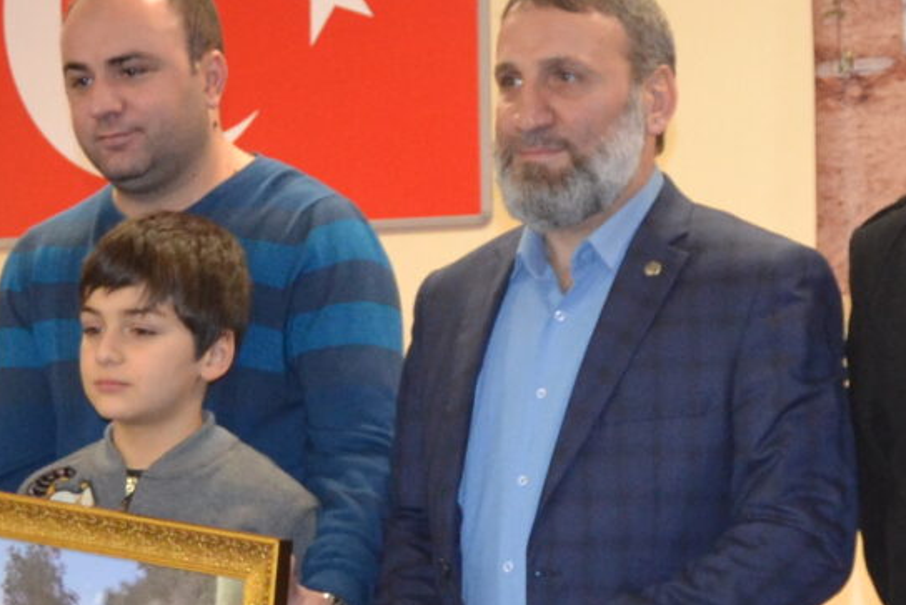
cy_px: 448
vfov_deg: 10.8
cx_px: 521
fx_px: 3197
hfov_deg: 16.1
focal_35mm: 127
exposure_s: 1/60
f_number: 3.5
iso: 1000
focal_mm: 18
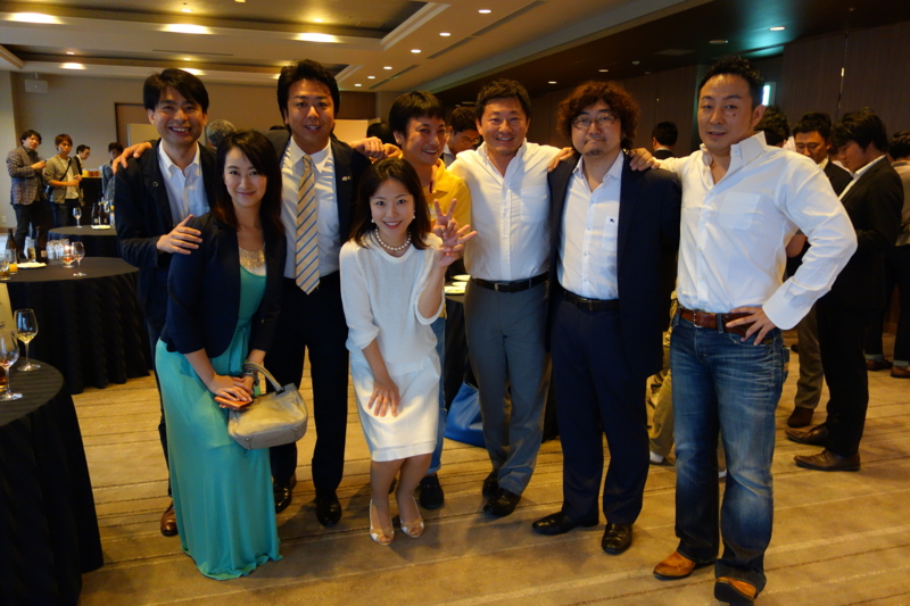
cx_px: 455
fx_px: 708
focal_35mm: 28
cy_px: 303
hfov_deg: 65.5
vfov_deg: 46.4
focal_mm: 10.4
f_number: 1.8
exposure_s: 1/30
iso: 800
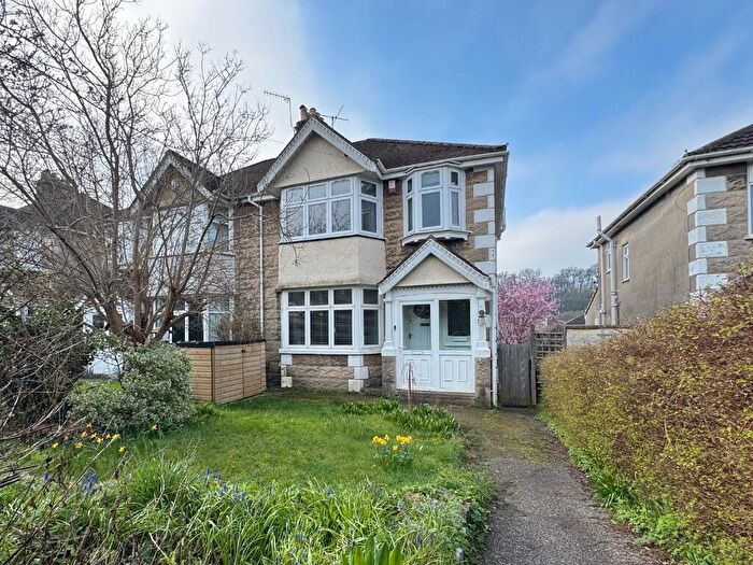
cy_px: 282
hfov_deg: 102.1
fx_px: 305
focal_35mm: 14
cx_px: 376
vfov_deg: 85.7
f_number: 2.2
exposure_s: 1/425
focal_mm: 2.22
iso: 40
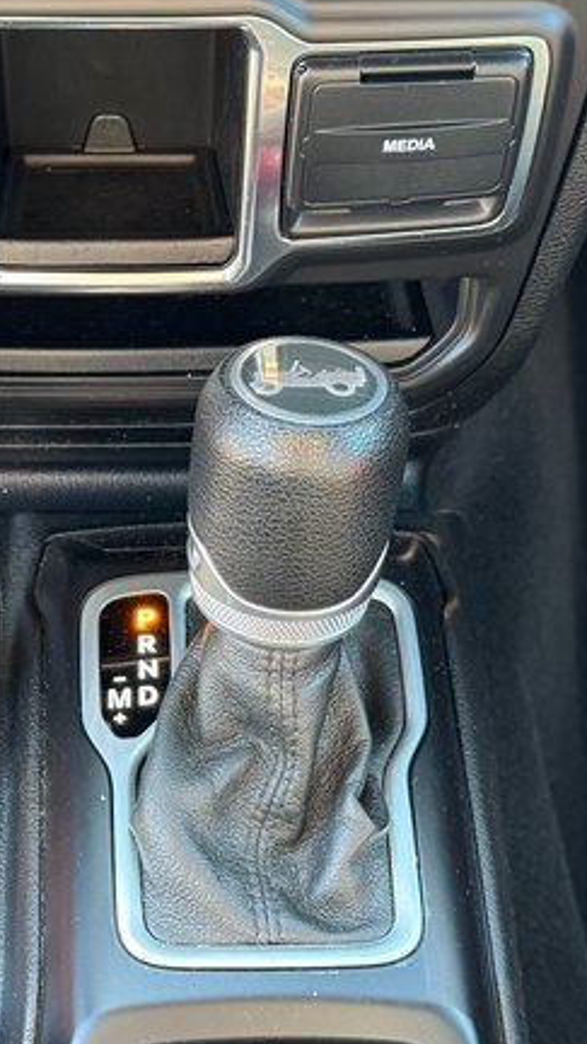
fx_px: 1716
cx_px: 147
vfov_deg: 33.8
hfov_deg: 19.3
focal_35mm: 62
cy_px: 582
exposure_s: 1/60
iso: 320
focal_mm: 6.76
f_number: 1.78
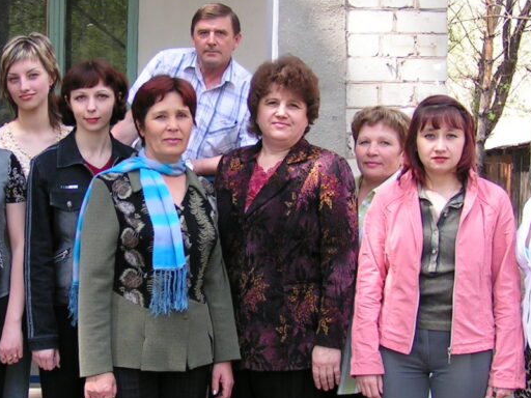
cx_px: 122
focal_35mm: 76
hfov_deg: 25.3
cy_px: 189
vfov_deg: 19.4
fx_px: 1166
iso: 50
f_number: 4
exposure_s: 1/100
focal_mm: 5.8
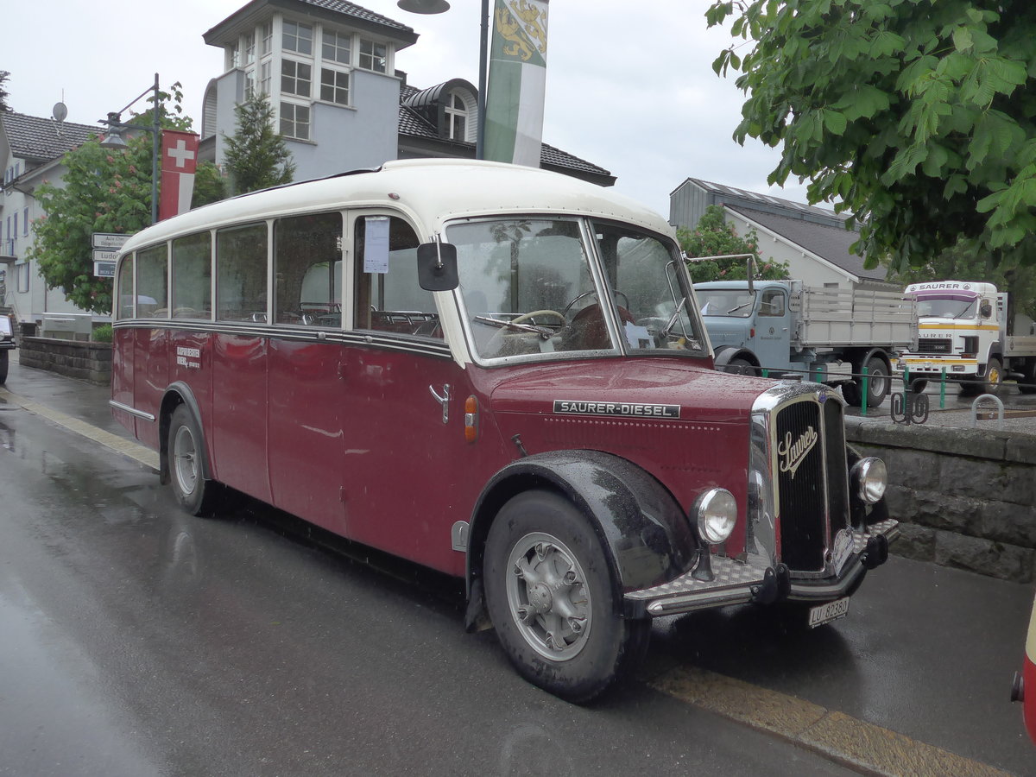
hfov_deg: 61.7
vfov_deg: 48.2
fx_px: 868
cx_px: 518
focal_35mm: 29
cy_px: 388
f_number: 2
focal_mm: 6
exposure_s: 1/640
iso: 160
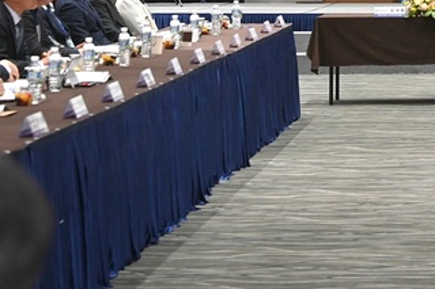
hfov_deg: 10.2
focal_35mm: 197
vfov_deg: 6.9
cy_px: -56
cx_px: 556
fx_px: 2379
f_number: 5
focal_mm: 70
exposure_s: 1/200
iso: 3200
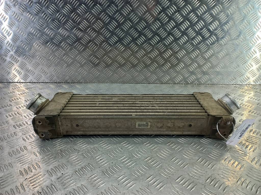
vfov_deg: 54.9
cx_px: 130
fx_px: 188
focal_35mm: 25
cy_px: 98
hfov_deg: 69.4
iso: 50
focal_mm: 4.6
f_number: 1.8
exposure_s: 1/50
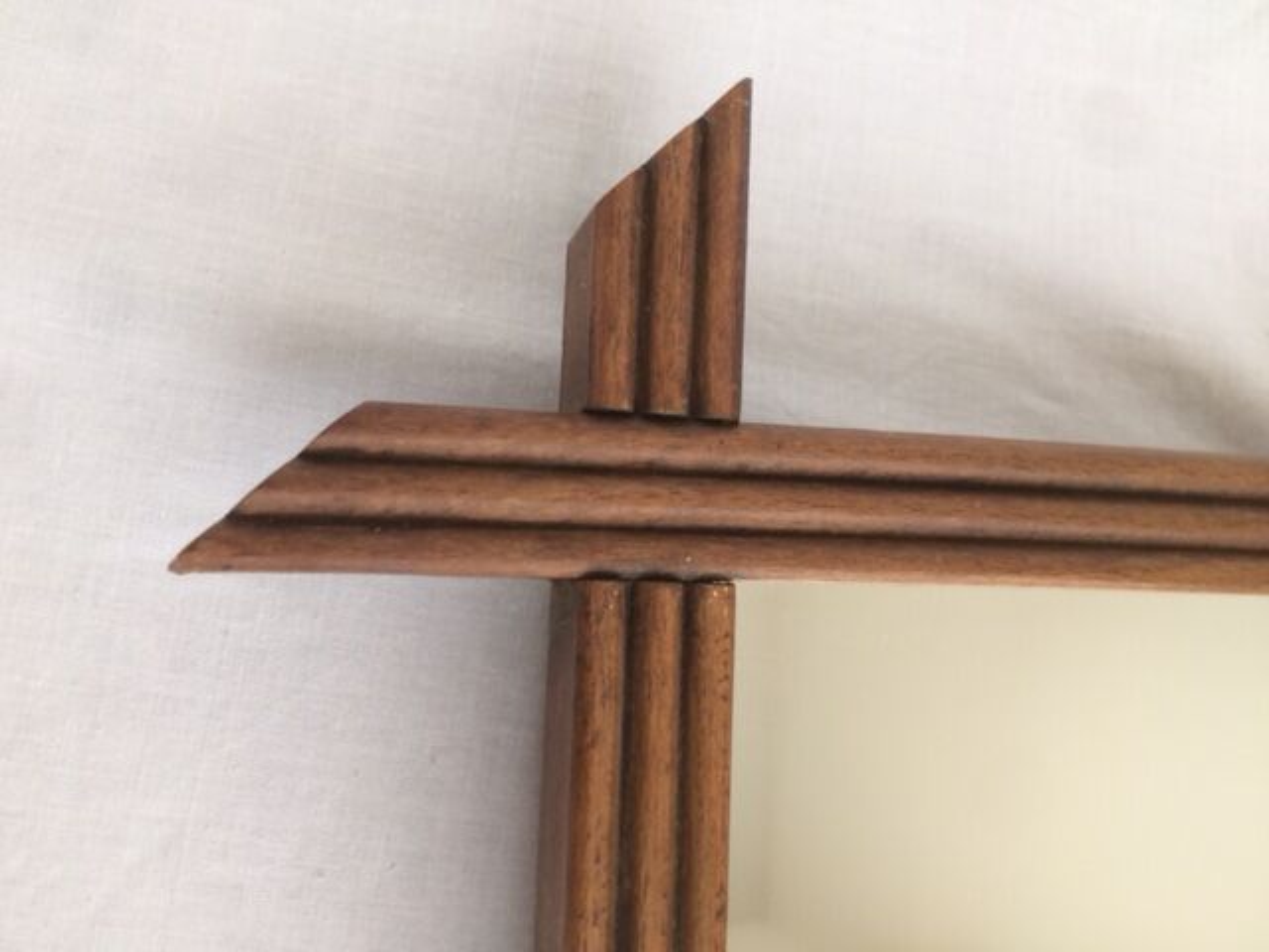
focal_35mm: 29
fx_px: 1063
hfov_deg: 61.7
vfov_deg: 48.2
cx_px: 634
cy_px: 476
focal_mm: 4.15
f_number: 2.2
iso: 32
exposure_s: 1/33
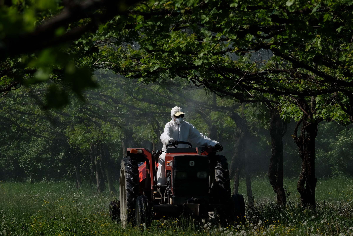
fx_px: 2941
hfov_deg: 6.9
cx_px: 176
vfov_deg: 4.6
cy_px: 118
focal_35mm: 300
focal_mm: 200
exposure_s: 1/420
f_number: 11
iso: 200
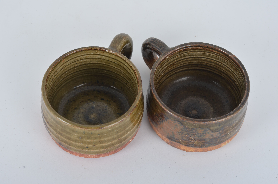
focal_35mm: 75
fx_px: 578
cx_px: 139
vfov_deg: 18.1
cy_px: 92
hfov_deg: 27.0
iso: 100
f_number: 11
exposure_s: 1/125
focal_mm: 50
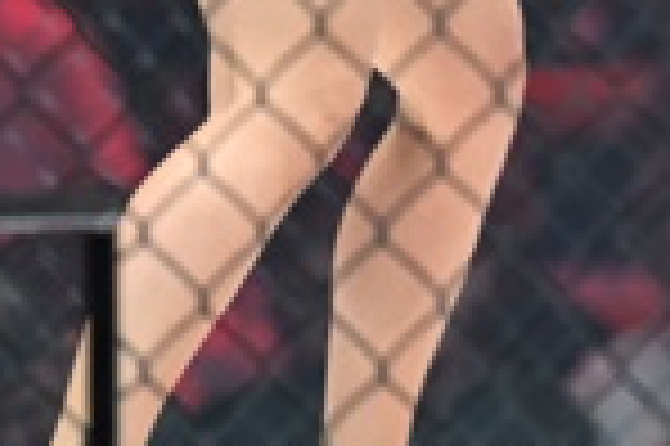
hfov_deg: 2.9
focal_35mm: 720
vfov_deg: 1.9
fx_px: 13385
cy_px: -216
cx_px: 755
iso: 5000
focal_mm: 155
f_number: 2.8
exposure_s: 1/500
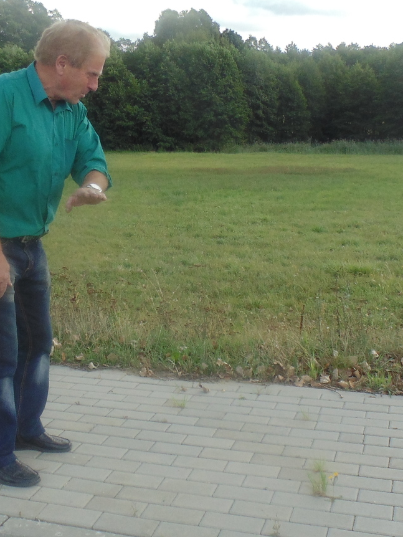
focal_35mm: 49
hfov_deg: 29.7
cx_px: 176
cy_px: 351
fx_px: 760
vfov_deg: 38.5
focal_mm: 4
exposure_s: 1/320
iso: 80
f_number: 3.1
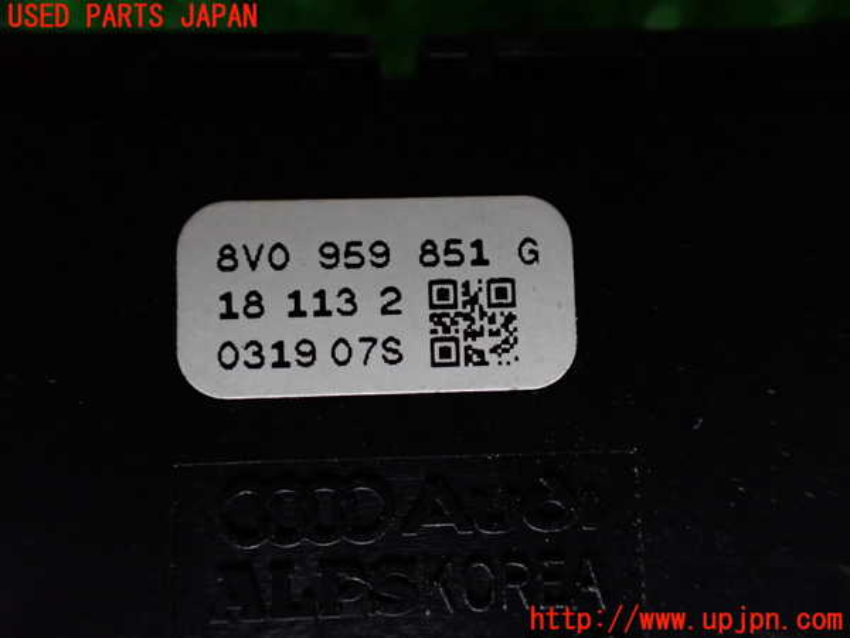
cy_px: 319
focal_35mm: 30
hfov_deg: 60.0
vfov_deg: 46.8
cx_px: 425
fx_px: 737
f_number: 2.3
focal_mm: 5.4
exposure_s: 1/125
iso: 500
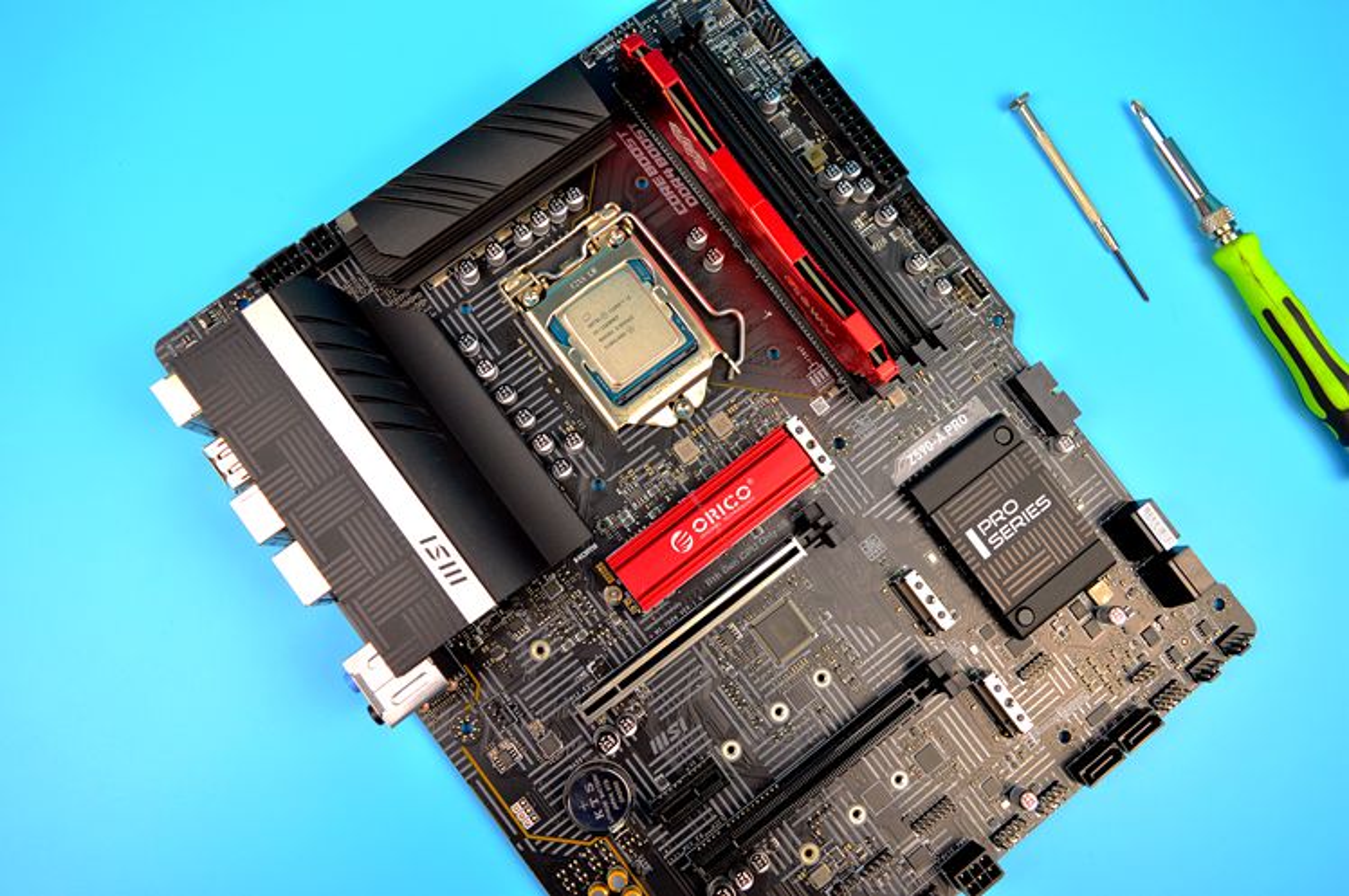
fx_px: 1123
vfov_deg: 43.5
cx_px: 674
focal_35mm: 30
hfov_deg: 62.0
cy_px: 448
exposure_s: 1/60
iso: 400
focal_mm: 20
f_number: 5
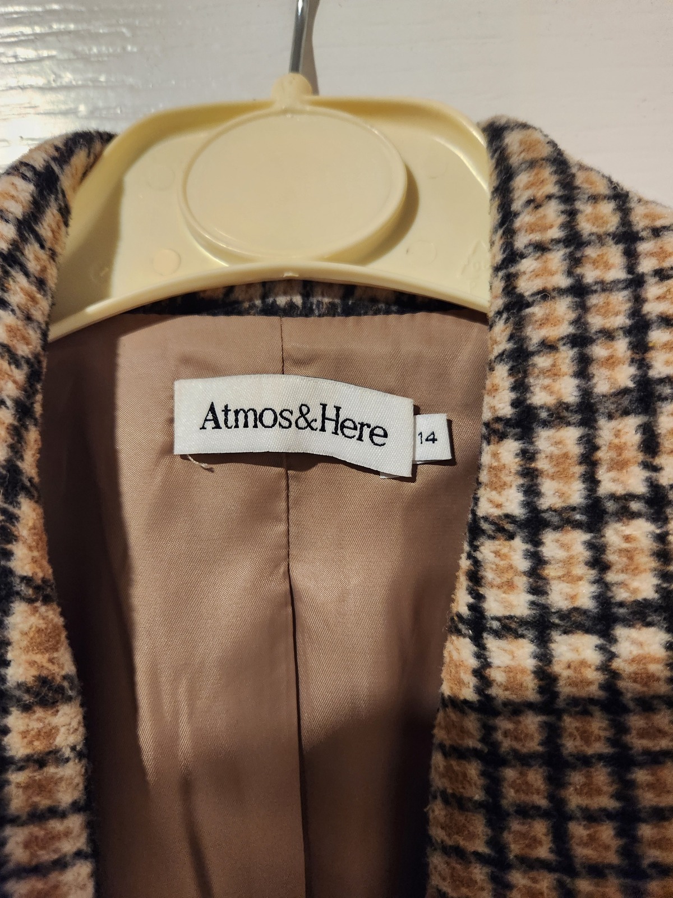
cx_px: 336
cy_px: 449
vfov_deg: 73.9
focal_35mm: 23
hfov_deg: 58.9
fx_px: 596
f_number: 1.8
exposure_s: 1/100
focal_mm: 5.4
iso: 1000
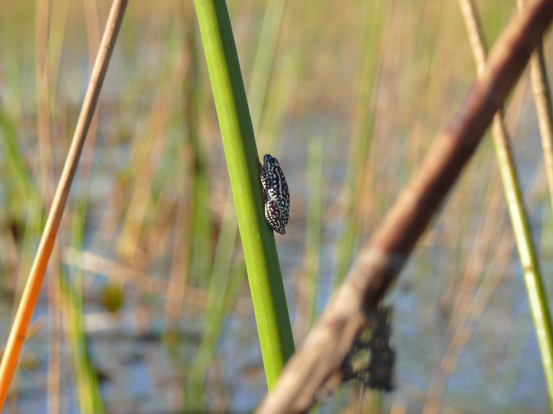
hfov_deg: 9.7
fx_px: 3275
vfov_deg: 7.2
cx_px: 276
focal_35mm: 205
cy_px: 207
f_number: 5
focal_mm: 43.3
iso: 200
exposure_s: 1/250
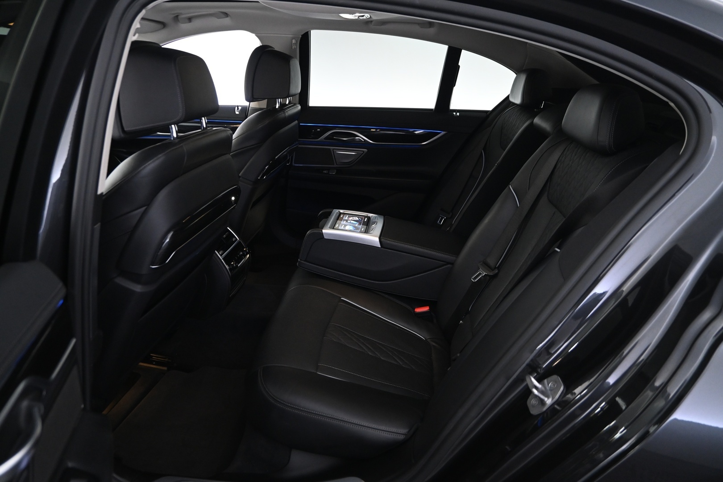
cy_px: 241
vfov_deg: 53.1
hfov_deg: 73.7
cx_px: 362
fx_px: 482
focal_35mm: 24
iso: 1600
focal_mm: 16
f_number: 3.5
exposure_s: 1/13
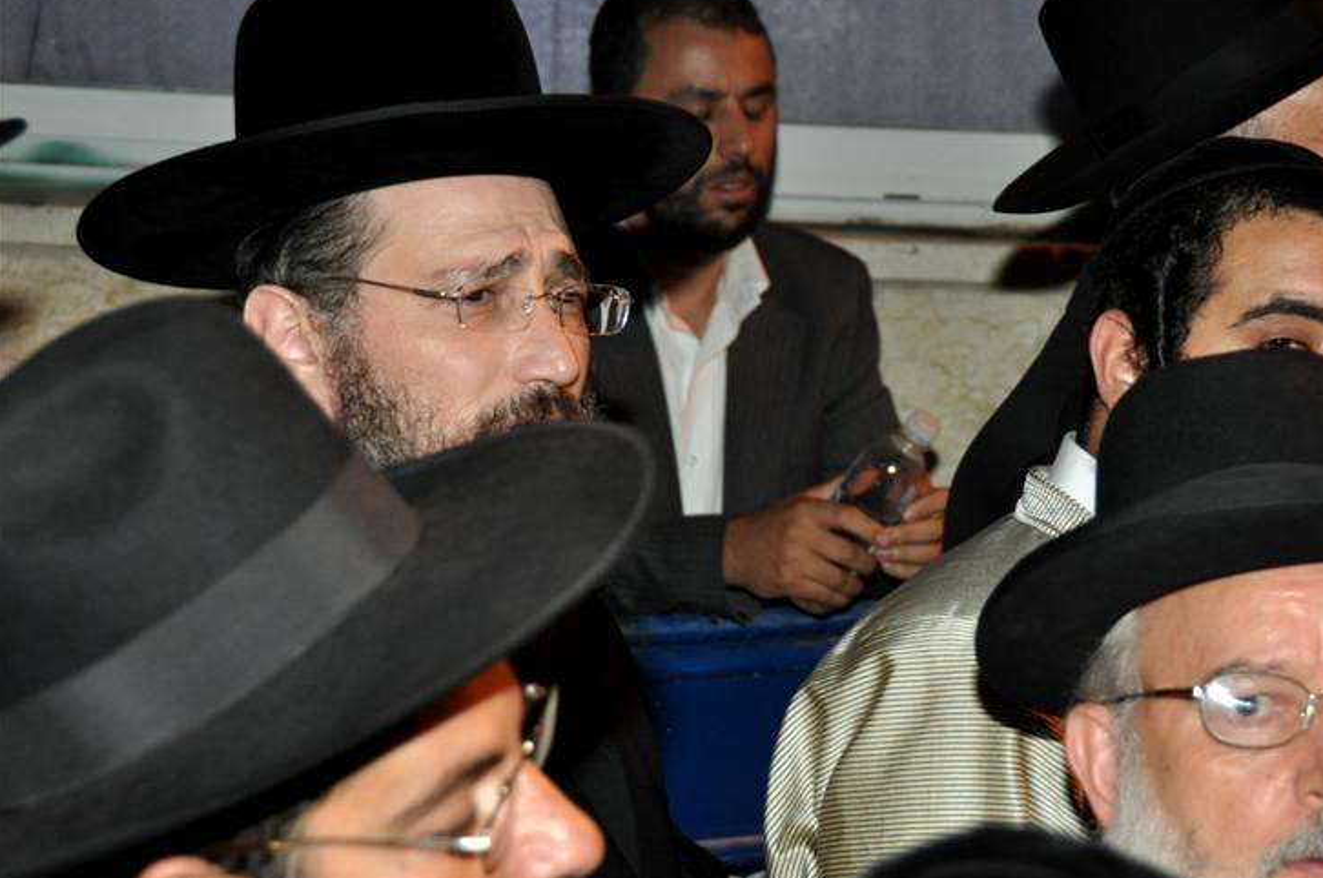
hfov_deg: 18.5
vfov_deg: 12.4
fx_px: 4037
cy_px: 403
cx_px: 929
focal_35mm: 110
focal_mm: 52
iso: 800
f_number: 4.8
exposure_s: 1/60
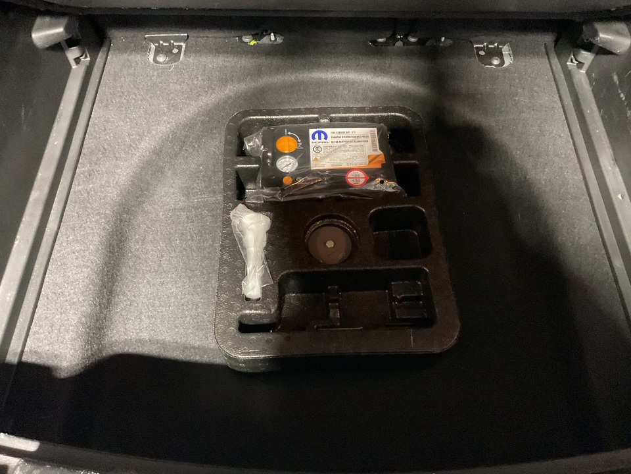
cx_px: 316
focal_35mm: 29
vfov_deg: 48.2
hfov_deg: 61.7
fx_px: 529
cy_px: 237
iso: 500
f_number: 1.8
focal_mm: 3
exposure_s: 1/30
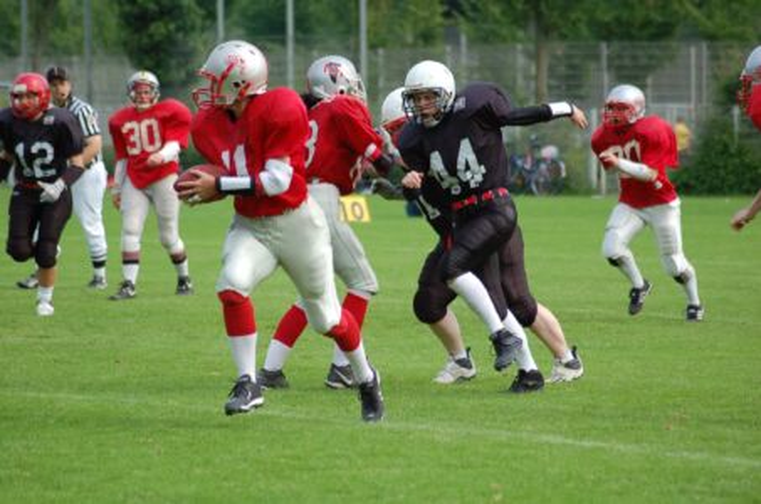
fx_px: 4746
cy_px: 252
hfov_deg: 9.2
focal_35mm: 225
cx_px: 380
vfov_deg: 6.1
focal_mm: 150
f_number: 4.5
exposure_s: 1/1000
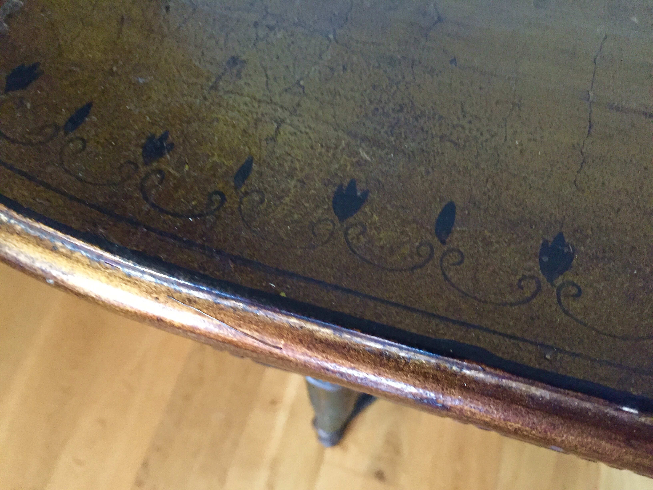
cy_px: 245
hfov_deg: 61.7
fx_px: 547
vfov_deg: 48.2
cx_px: 326
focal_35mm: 29
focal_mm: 4.15
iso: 400
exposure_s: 1/17
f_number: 2.2
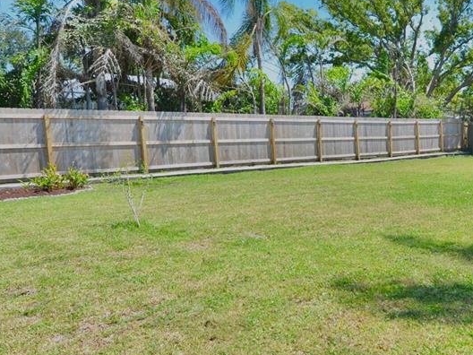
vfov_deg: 21.9
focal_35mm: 67
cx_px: 357
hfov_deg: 28.5
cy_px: 177
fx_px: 916
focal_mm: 24
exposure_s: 1/250
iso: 110
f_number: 8
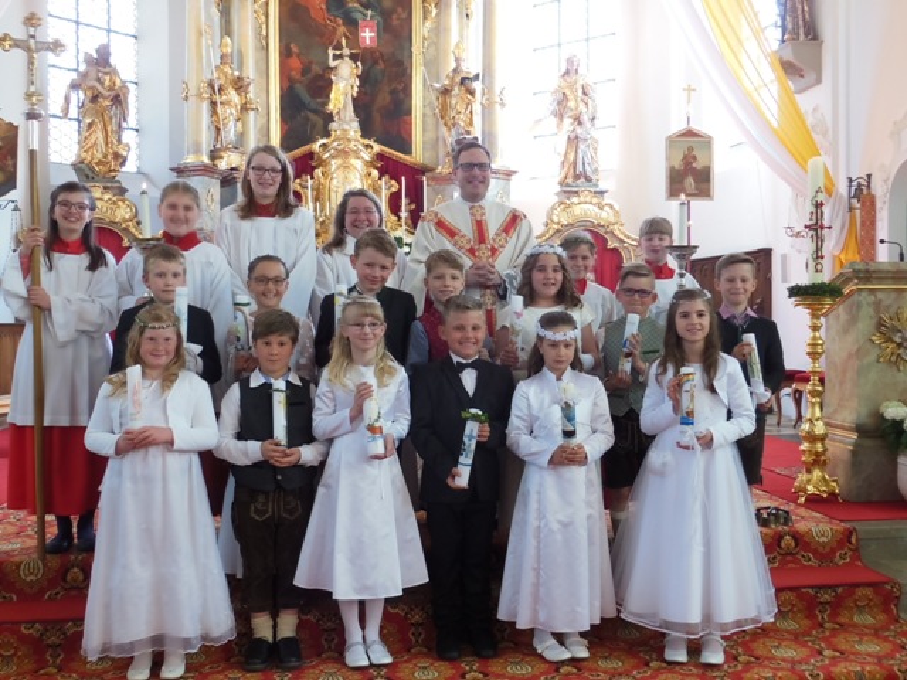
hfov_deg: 47.9
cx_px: 454
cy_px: 340
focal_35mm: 39
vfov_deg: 36.8
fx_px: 1022
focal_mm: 6.9
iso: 250
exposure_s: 1/30
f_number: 4.1
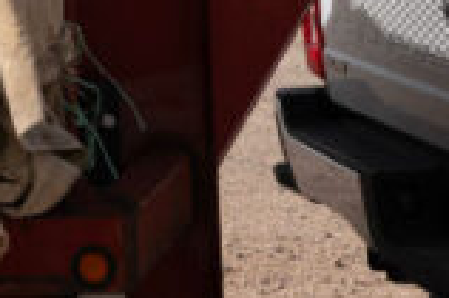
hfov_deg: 13.3
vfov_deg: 9.2
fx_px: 1694
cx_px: -412
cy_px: -368
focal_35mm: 136
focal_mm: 28
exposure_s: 1/500
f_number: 14
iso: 500
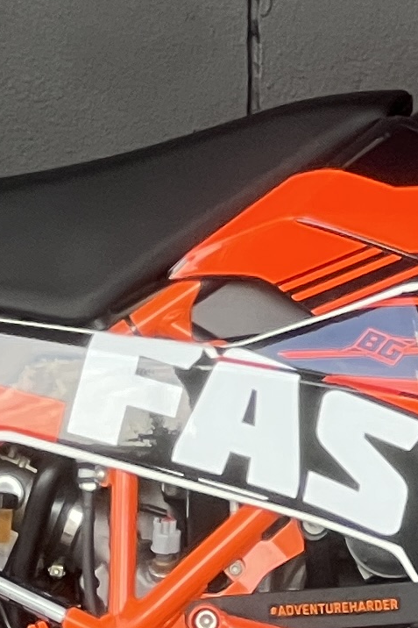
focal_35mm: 451
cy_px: 453
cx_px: 115
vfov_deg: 4.6
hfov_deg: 3.0
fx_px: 7858
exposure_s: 1/99
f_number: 2.8
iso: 100
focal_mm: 9
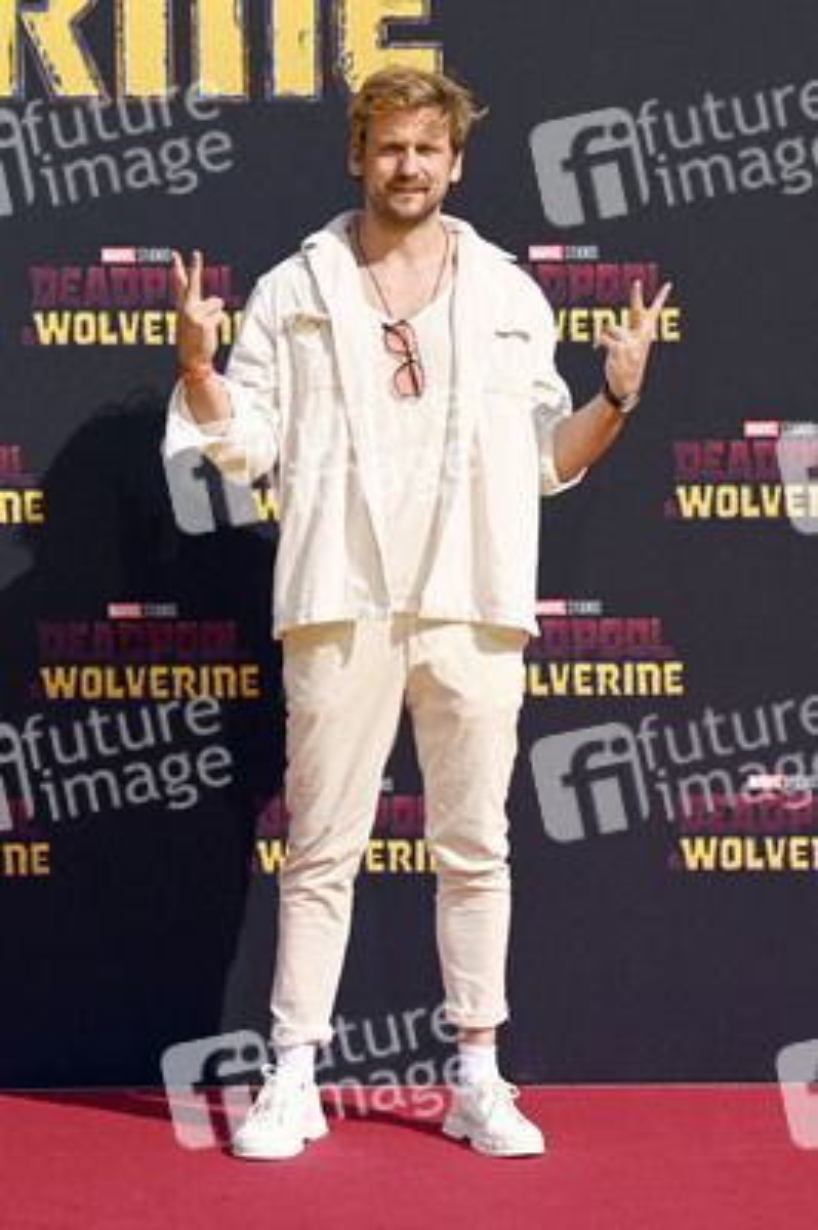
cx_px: 409
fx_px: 3482
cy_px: 615
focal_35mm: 102
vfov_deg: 20.0
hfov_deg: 13.4
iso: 200
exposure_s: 1/640
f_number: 10
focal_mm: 102
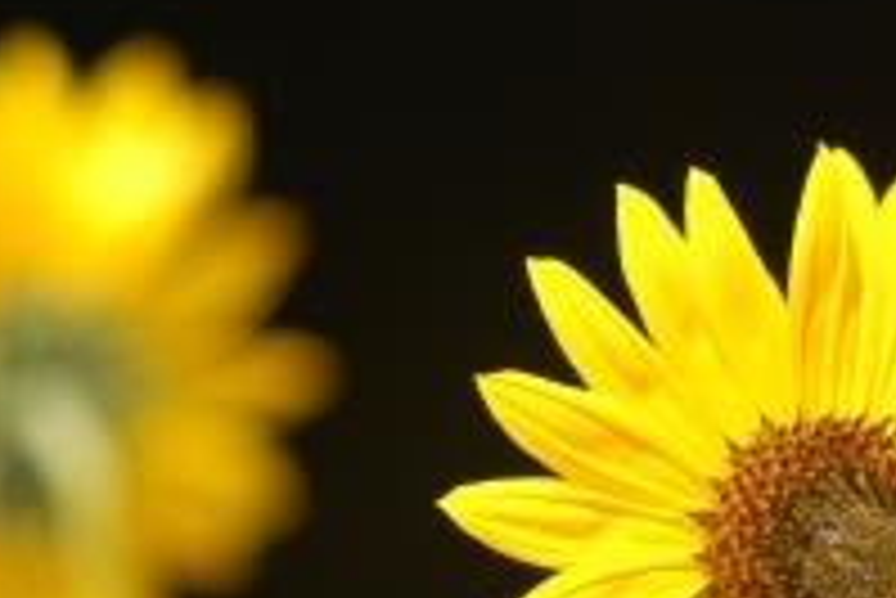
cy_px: 602
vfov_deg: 3.9
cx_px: 720
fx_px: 8820
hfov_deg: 5.8
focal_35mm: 354
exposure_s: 1/250
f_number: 4
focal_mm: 105
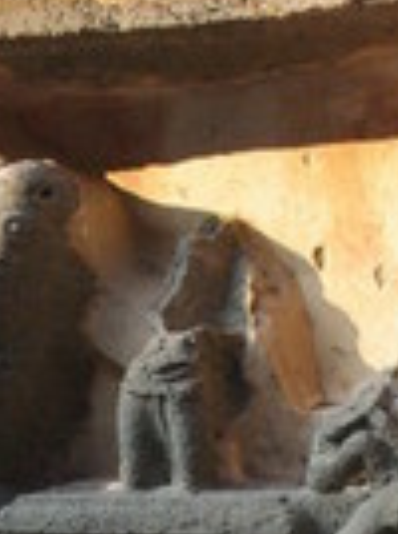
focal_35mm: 207
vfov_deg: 9.2
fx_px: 3183
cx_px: 76
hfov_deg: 7.1
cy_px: 917
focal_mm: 40
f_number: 4.5
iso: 800
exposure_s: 1/60
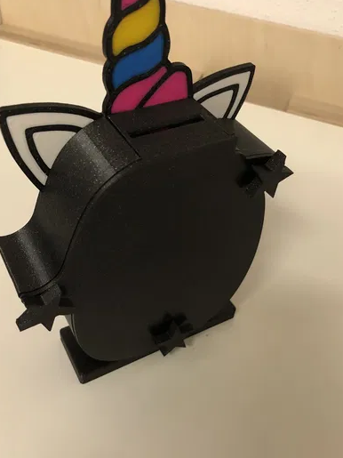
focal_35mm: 34
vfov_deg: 54.0
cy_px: 238
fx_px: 449
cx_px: 163
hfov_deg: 41.8
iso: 80
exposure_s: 1/17
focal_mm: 4
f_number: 1.8
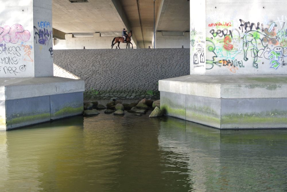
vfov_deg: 33.5
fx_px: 319
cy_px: 96
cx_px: 144
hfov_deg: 48.4
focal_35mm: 40
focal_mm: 15.1
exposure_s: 1/60
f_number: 4.2
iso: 100
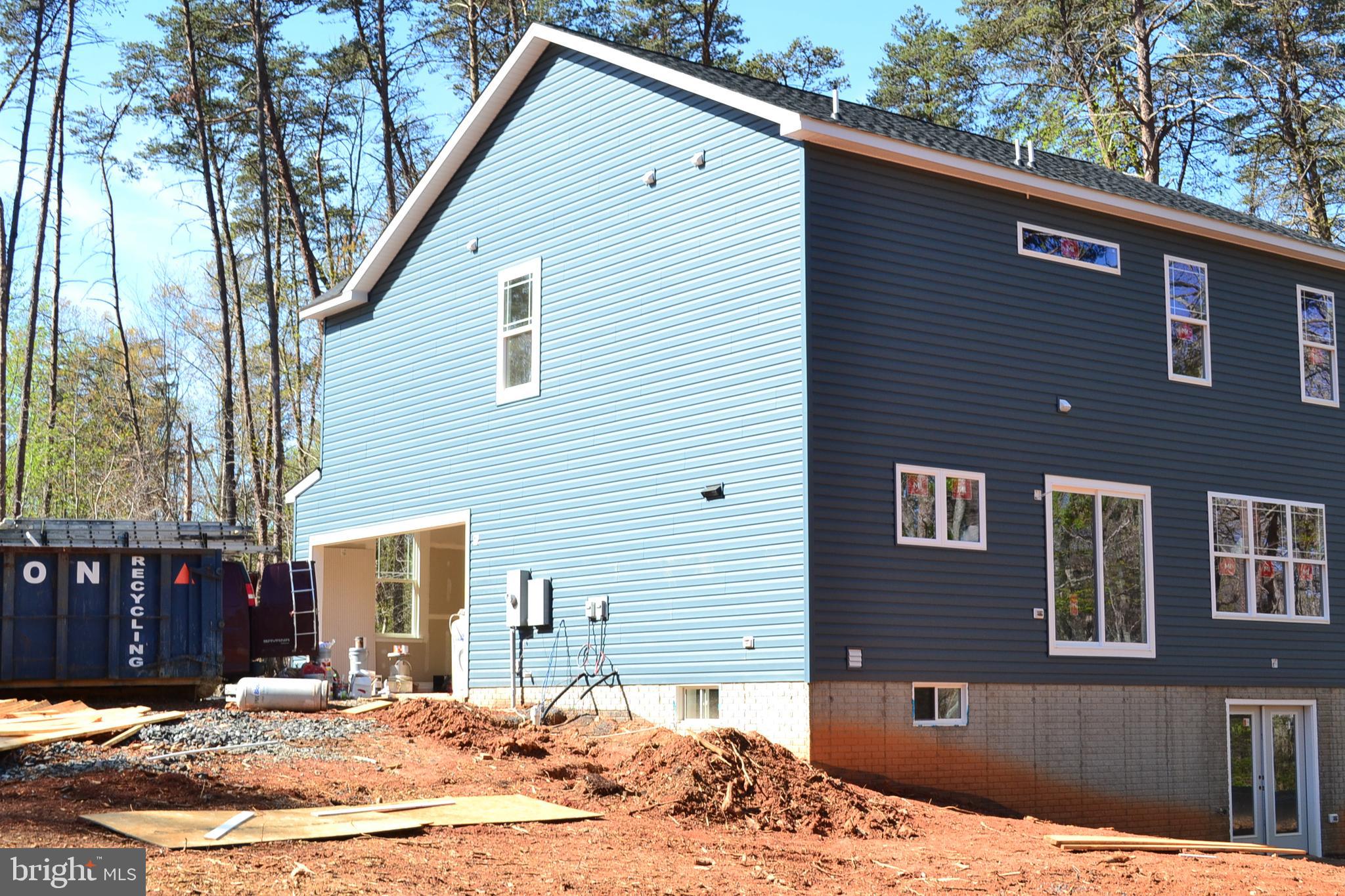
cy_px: 448
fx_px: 1793
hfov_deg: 41.1
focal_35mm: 48
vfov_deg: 28.1
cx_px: 672
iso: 400
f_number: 10
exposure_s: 1/200
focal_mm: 32
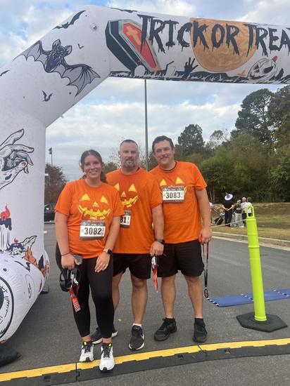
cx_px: 145
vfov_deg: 67.3
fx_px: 291
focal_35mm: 26
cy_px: 193
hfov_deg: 53.0
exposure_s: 1/769
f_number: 1.5
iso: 50
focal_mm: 5.7
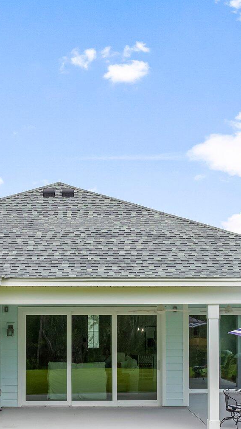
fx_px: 602
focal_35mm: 53
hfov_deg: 22.5
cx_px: 70
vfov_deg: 38.5
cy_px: 301
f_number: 3.5
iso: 200
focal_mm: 12.29
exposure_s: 1/640
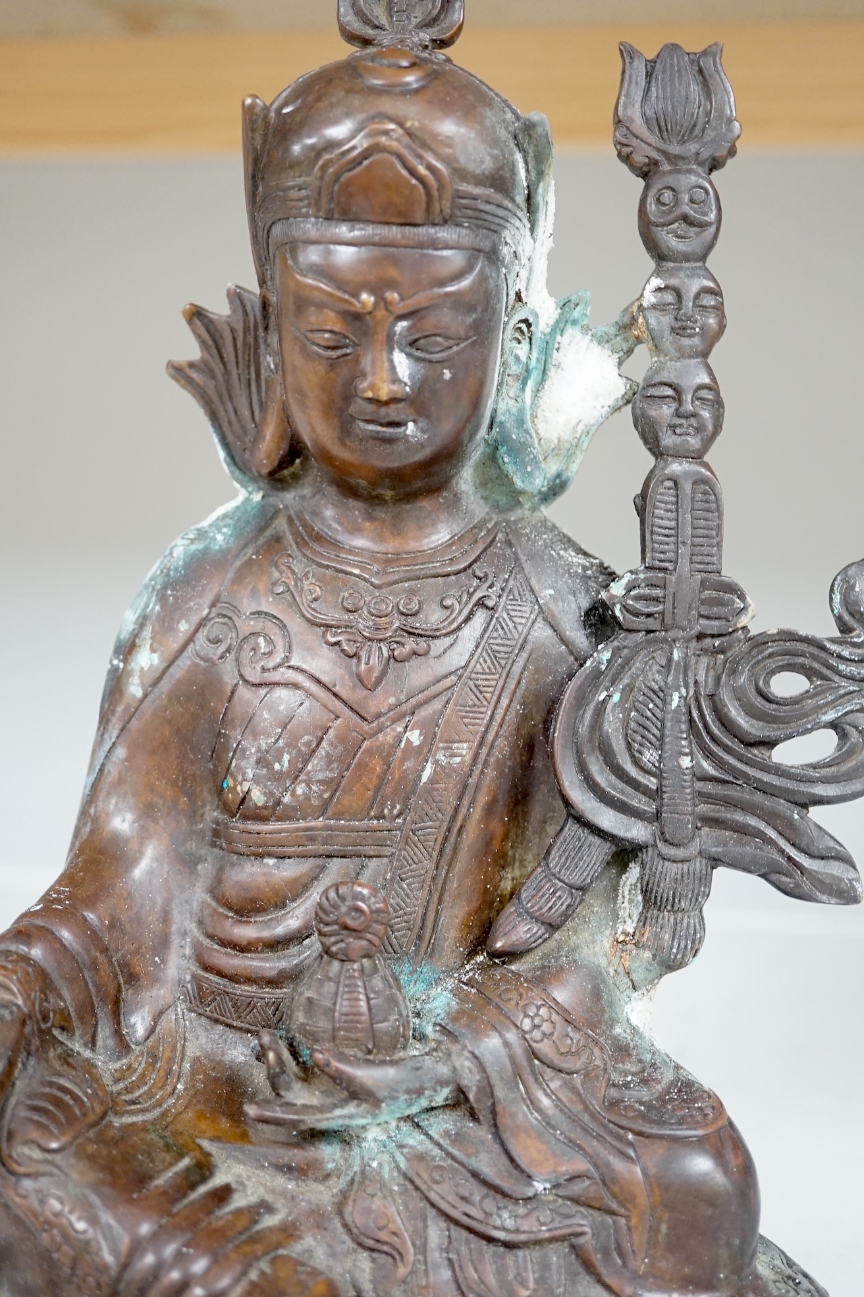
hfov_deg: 29.9
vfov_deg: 43.6
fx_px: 1620
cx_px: 432
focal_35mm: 45
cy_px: 648
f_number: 3.5
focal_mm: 30
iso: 1600
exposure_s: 1/60
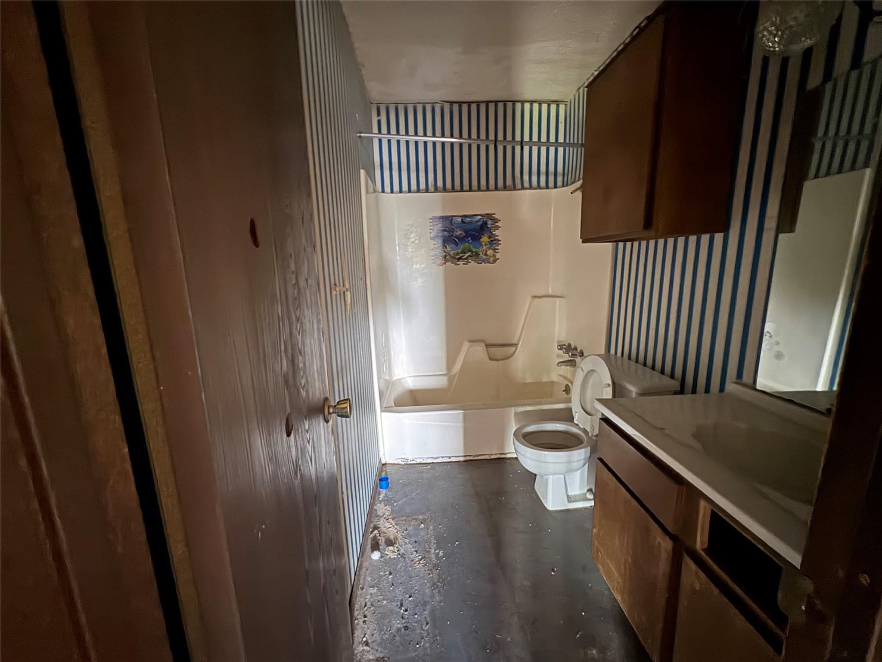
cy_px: 331
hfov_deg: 102.1
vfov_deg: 85.7
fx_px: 357
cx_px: 441
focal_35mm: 14
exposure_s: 1/10
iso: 1250
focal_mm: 2.22
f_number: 2.2
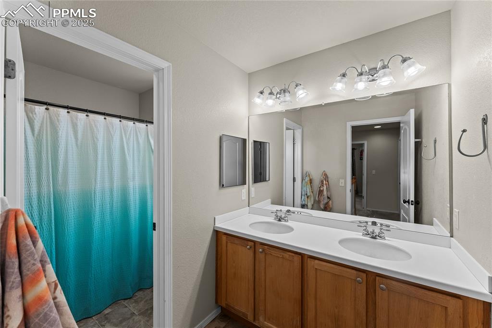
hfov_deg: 104.3
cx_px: 246
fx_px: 191
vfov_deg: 81.2
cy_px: 164
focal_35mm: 14
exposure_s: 1/13
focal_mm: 14
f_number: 8
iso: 800
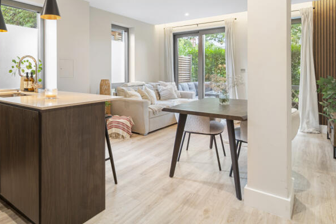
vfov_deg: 52.2
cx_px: 100
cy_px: 78
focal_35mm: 24
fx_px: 224
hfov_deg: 70.6
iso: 200
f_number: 16
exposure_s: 2
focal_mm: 14
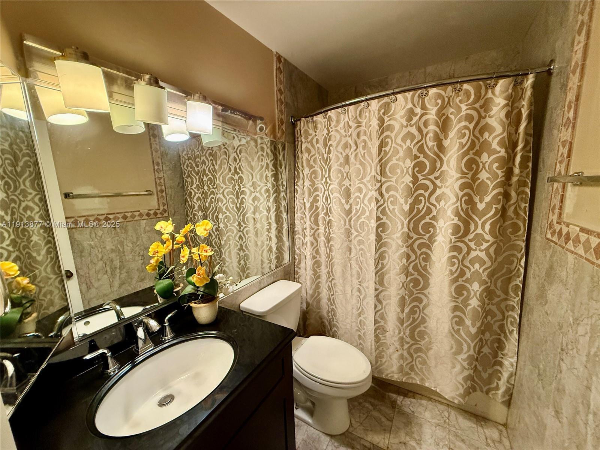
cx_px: 300
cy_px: 225
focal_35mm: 14
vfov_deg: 85.7
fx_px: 243
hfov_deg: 102.1
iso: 400
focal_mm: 2.22
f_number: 2.2
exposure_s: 1/120
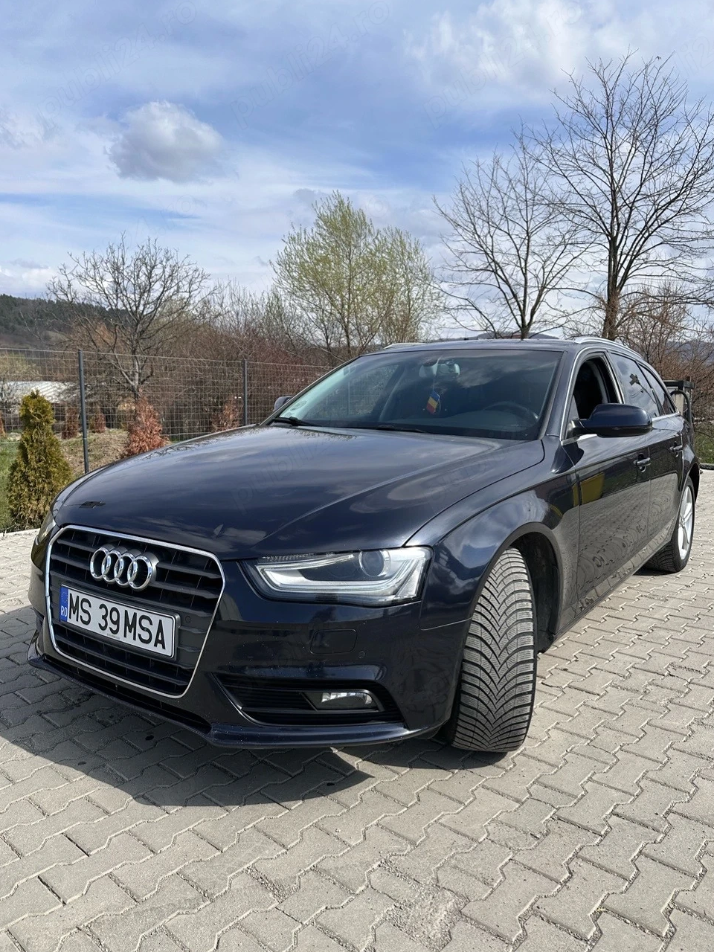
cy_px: 477
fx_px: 688
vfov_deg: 69.4
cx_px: 358
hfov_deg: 54.9
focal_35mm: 25
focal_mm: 6.86
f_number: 1.78
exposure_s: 1/5000
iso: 80
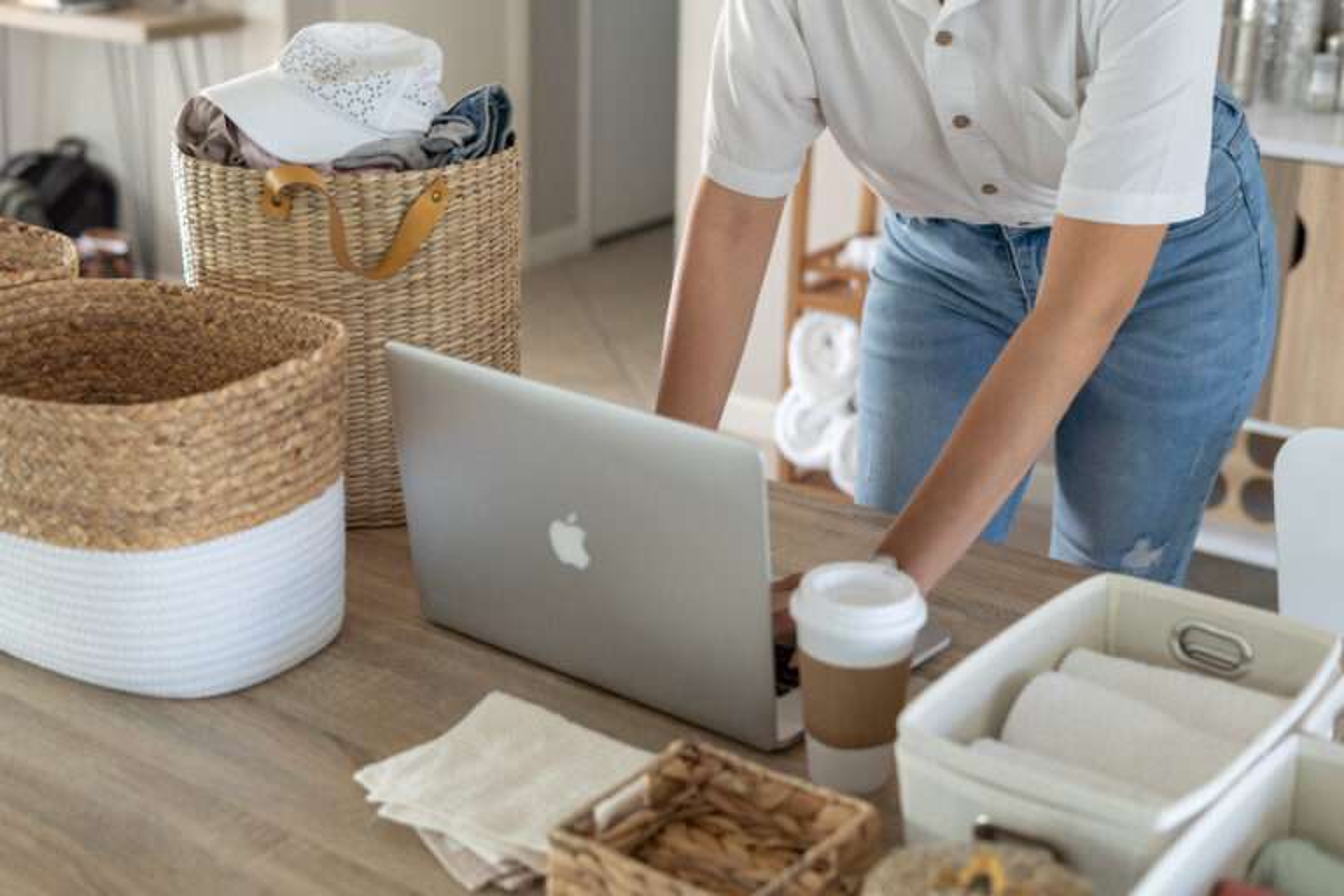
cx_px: 672
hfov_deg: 39.6
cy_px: 448
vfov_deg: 27.0
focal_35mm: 50
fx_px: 1867
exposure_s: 1/160
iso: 500
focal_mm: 50
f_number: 2.8
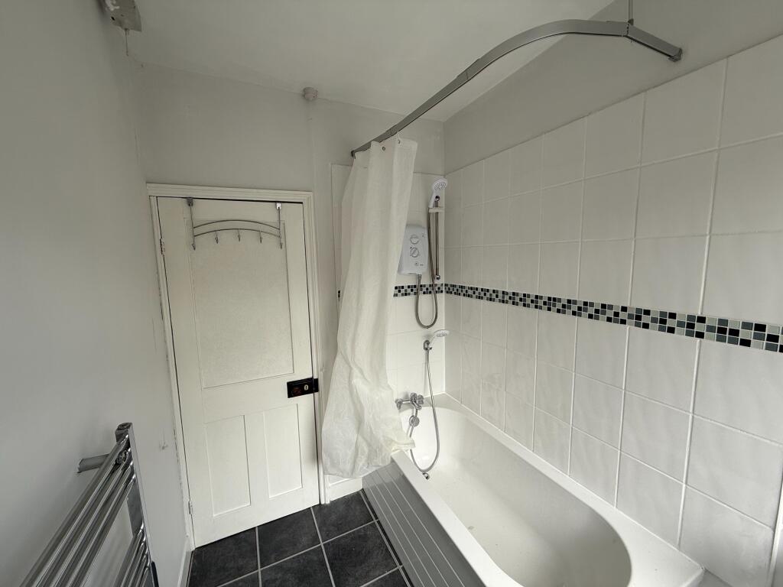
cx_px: 392
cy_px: 294
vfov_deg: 85.7
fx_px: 317
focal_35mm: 14
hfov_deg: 102.1
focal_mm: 2.22
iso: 50
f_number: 2.2
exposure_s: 1/243
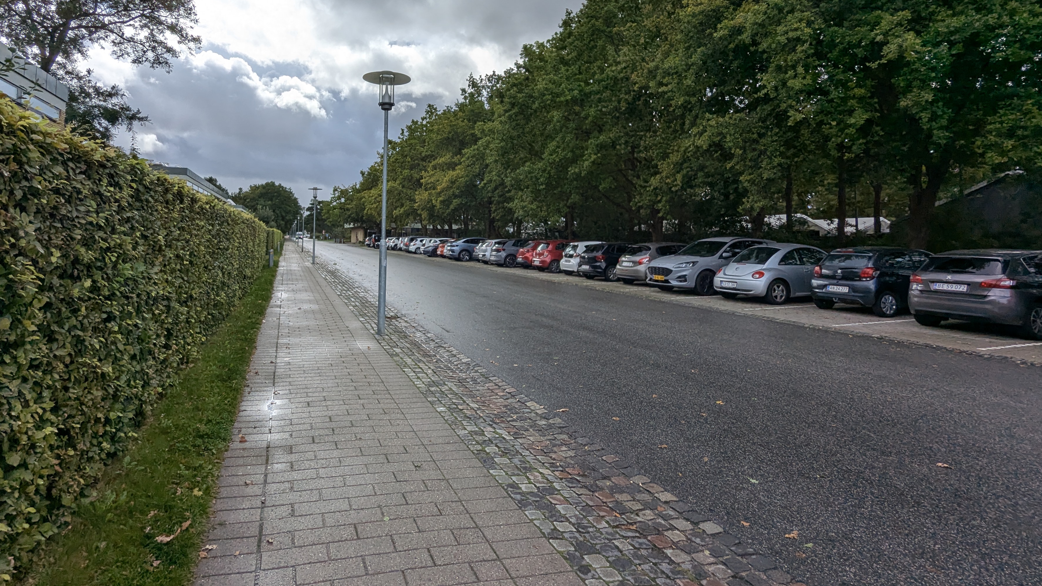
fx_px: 553
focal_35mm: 20
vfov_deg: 54.9
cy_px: 204
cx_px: 453
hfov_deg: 86.2
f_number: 2.2
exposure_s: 1/2381
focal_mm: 2.35
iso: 41
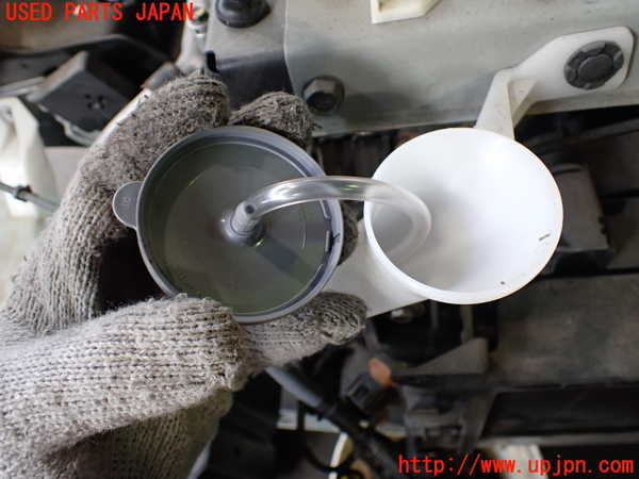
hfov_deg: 60.0
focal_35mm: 30
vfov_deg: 46.8
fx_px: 554
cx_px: 320
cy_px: 240
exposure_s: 1/125
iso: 250
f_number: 2.3
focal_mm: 5.4
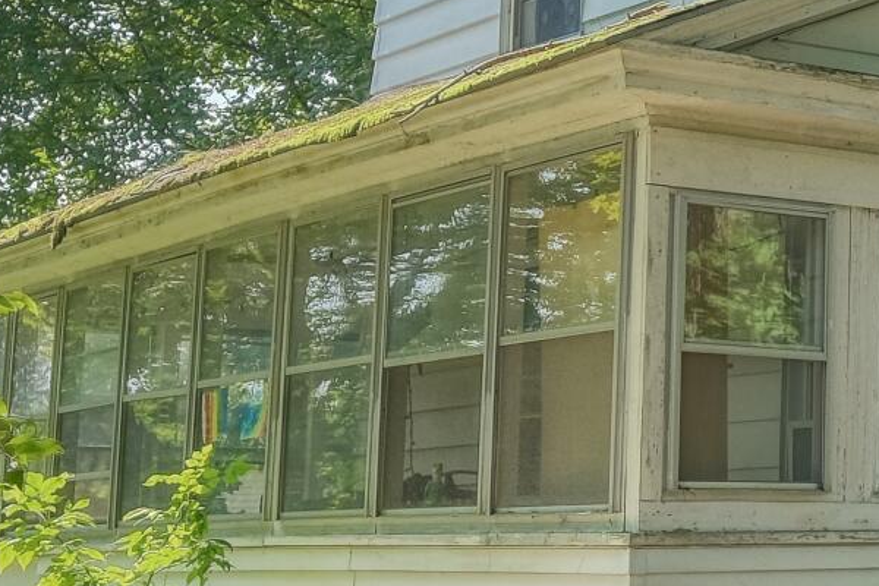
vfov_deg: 15.1
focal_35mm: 90
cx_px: 1077
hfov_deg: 21.0
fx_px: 2197
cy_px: 167
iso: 400
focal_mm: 12
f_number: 4
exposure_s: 1/70
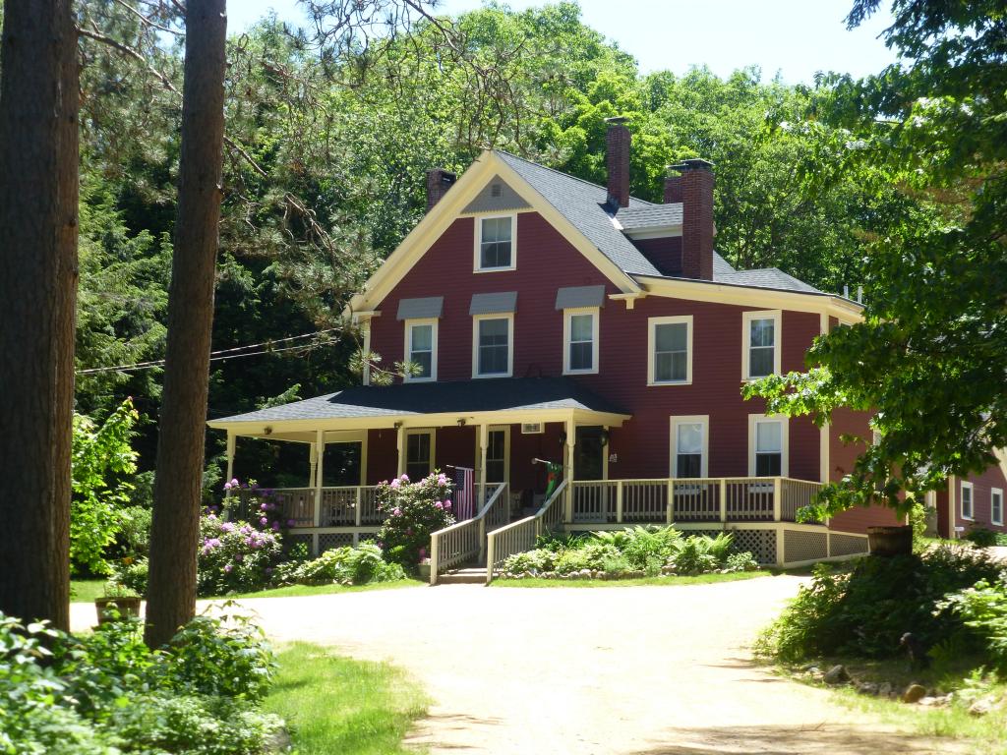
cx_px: 504
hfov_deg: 24.7
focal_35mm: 79
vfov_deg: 18.7
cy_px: 378
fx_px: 2298
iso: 100
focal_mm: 14.2
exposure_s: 1/160
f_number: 5.1
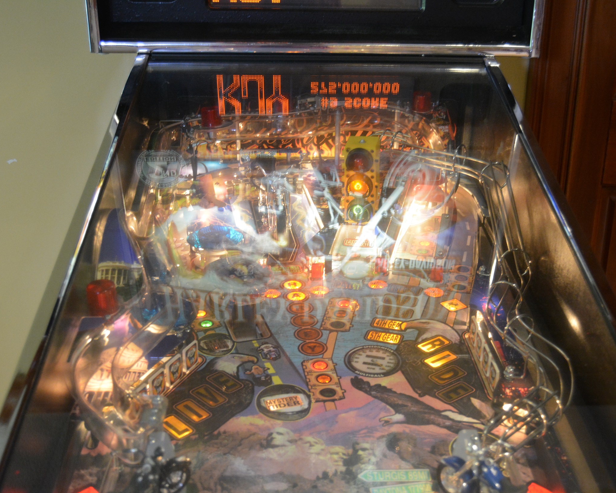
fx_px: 875
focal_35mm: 48
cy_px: 248
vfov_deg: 31.4
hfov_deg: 38.8
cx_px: 333
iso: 2000
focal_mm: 28
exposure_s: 1/30
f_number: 4
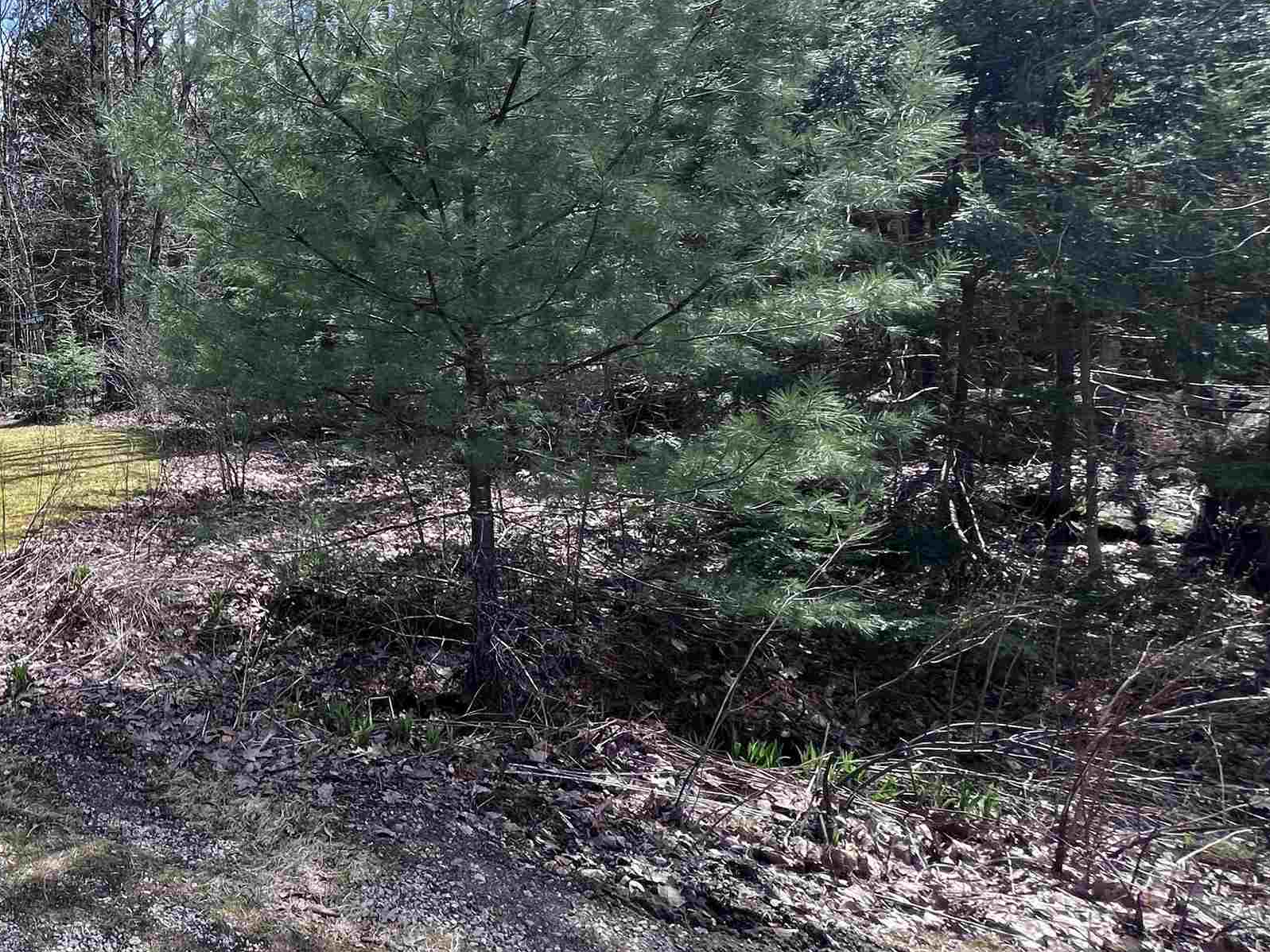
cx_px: 57
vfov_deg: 53.1
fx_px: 917
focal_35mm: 25
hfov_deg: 56.5
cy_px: 273
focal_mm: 1.57
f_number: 1.8
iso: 32
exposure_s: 1/501
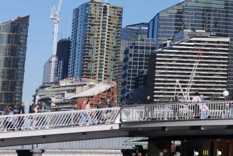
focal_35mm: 162
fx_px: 1048
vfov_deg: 8.3
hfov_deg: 11.1
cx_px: 509
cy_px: -94
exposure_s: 1/320
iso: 100
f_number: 8
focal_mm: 36
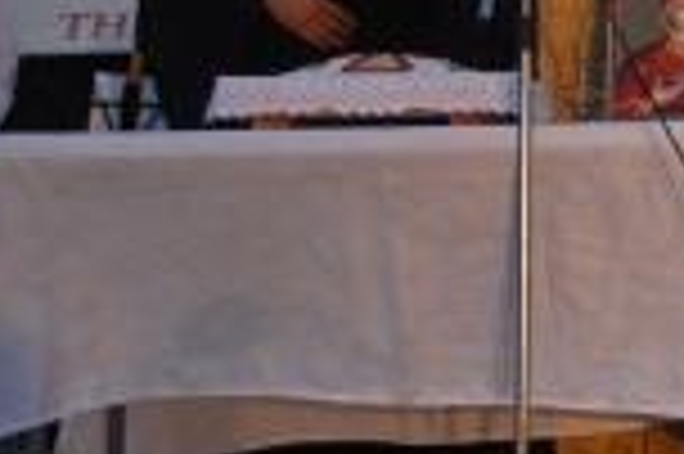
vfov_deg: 11.8
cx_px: 954
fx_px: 2183
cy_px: 13
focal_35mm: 115
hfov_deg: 16.6
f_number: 5.6
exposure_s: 1/100
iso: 320
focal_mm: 26
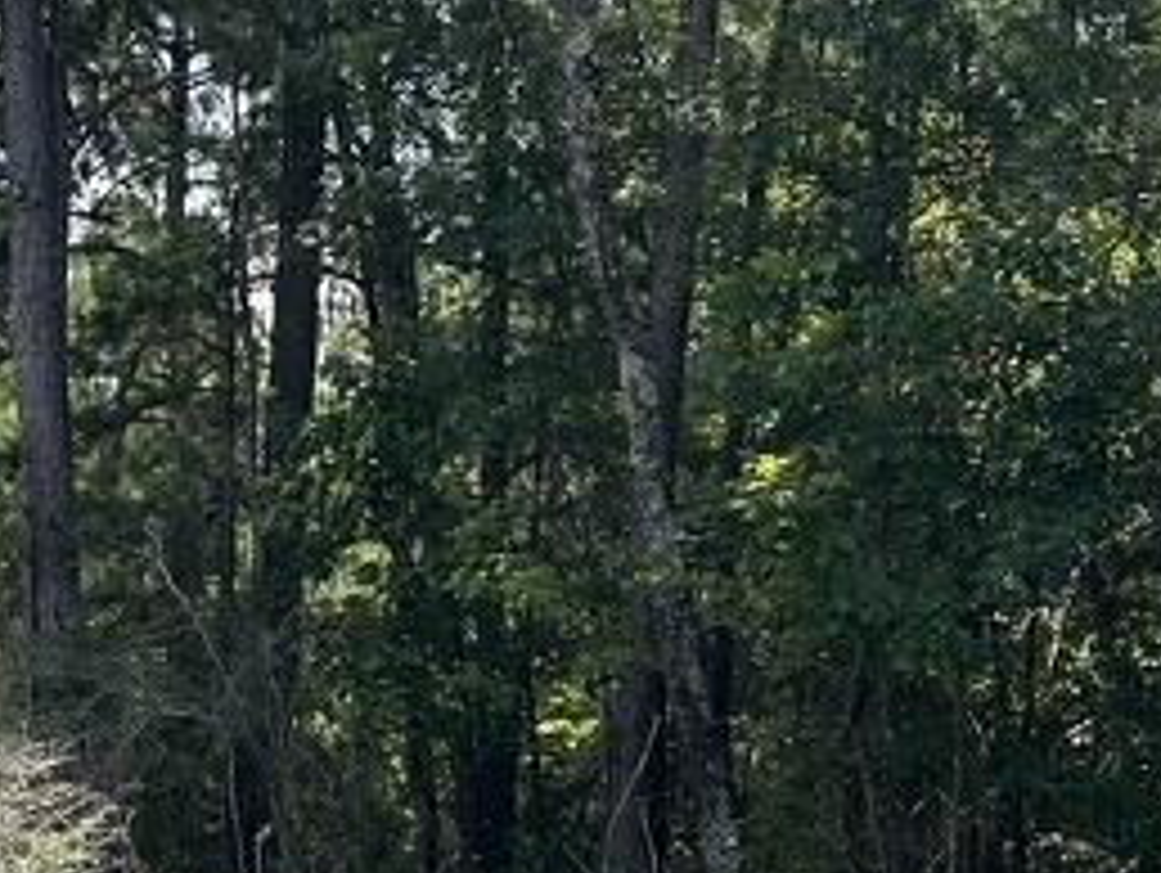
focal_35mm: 103
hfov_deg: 18.8
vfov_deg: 14.4
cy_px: 495
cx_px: 130
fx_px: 3458
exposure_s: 1/1972
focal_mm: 5.7
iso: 50
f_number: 1.5
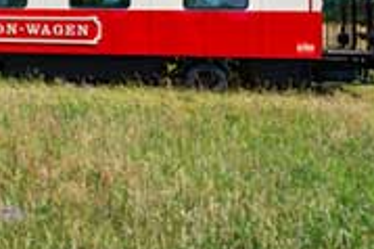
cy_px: -4
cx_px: -2
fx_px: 706
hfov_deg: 27.9
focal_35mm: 68
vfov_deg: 19.4
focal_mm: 29
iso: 100
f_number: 10
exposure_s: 1/250
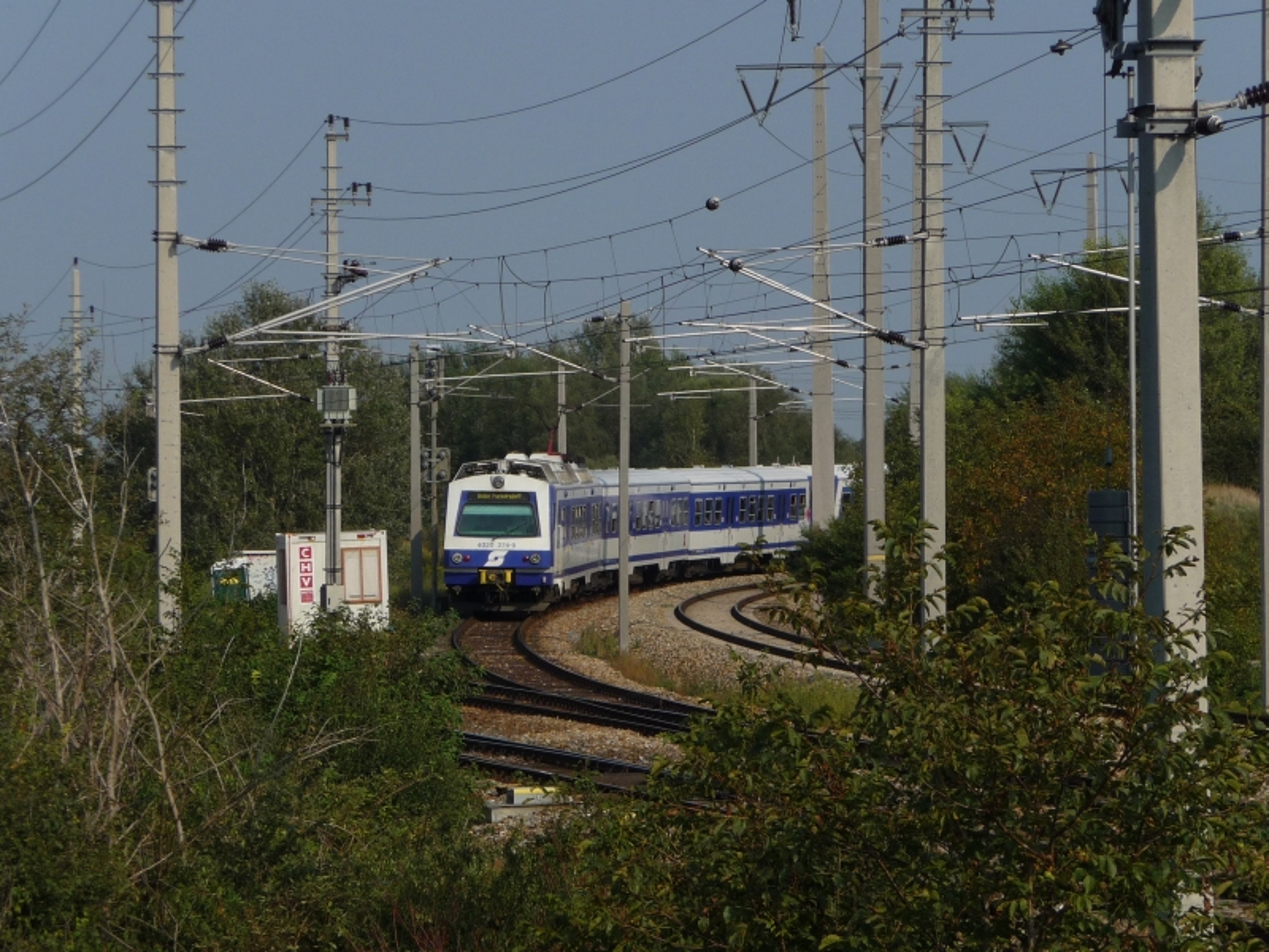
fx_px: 7662
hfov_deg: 9.5
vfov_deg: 7.1
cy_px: 476
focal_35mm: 209
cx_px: 634
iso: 100
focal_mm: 32.3
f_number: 4.8
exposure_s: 1/1000
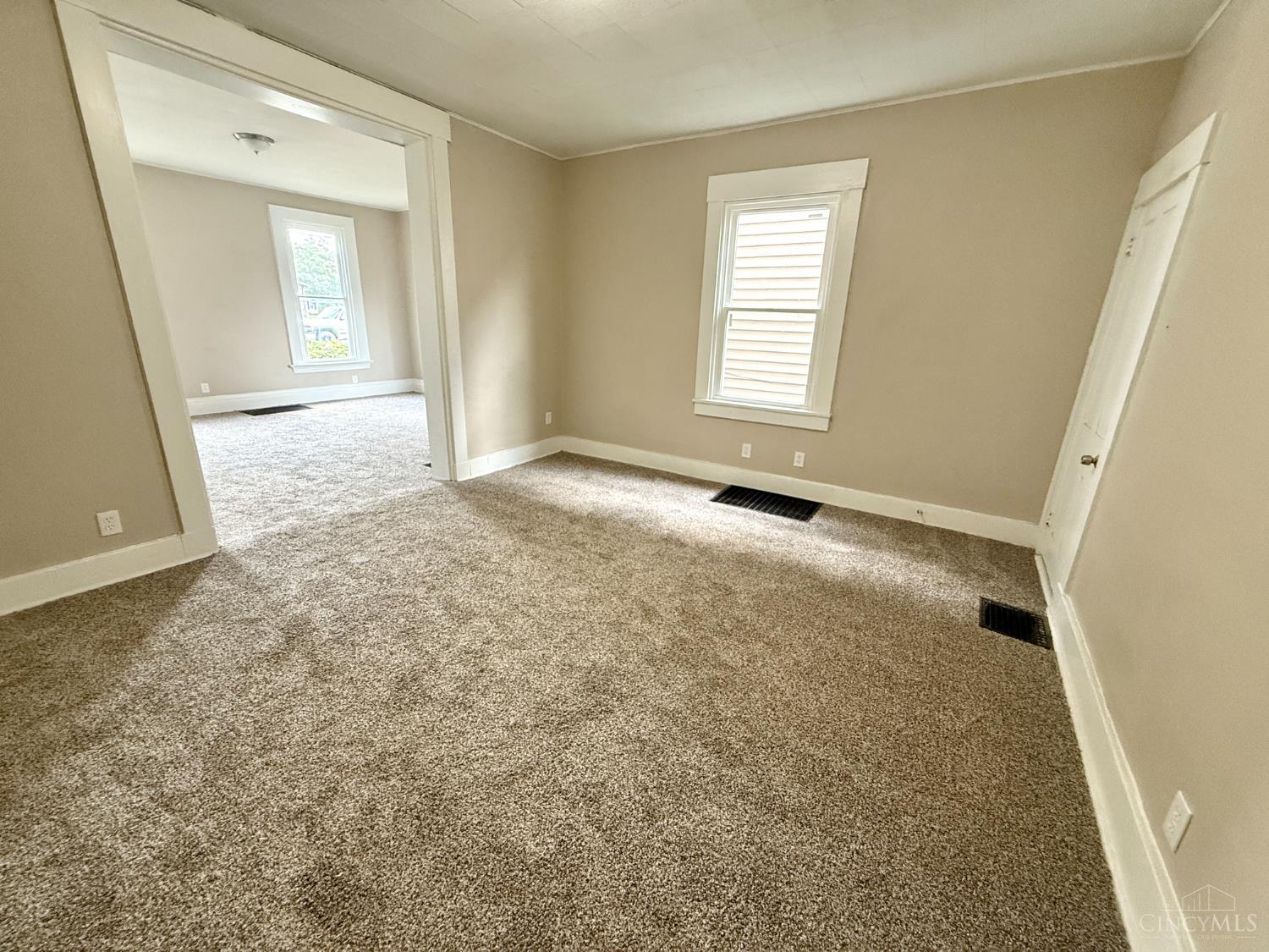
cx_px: 634
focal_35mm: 14
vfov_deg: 85.7
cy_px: 476
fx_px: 513
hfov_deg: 102.1
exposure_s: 1/81
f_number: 2.2
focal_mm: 2.22
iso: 400
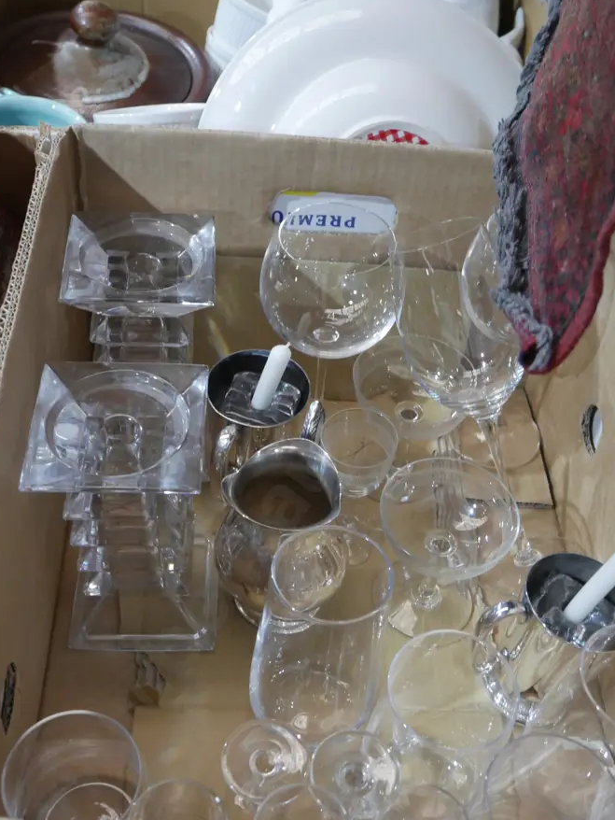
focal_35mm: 42
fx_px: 994
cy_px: 461
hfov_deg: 34.4
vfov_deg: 44.7
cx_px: 317
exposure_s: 1/60
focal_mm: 18
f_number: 4
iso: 2000
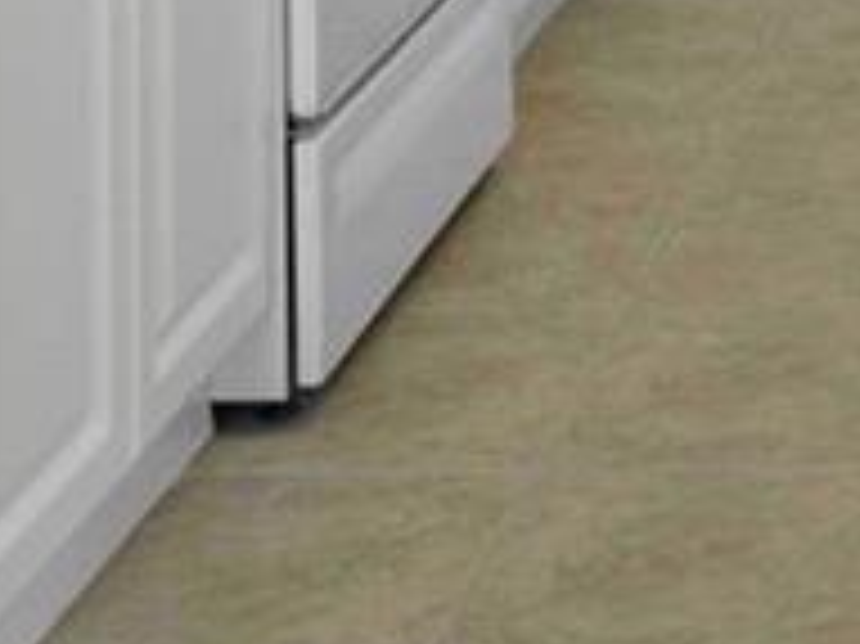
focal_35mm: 145
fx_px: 3600
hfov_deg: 12.7
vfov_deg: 9.1
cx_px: 1405
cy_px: -937
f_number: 8
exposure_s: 1/4
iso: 400
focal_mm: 18
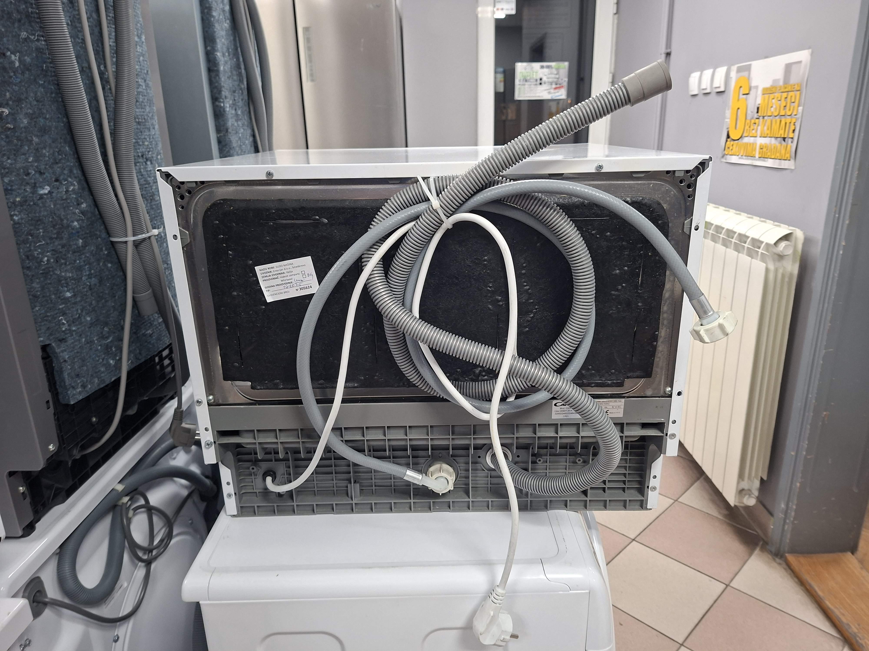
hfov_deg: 73.9
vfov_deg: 58.9
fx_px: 577
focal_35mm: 23
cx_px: 434
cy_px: 326
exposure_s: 1/40
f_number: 1.8
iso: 320
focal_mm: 5.54
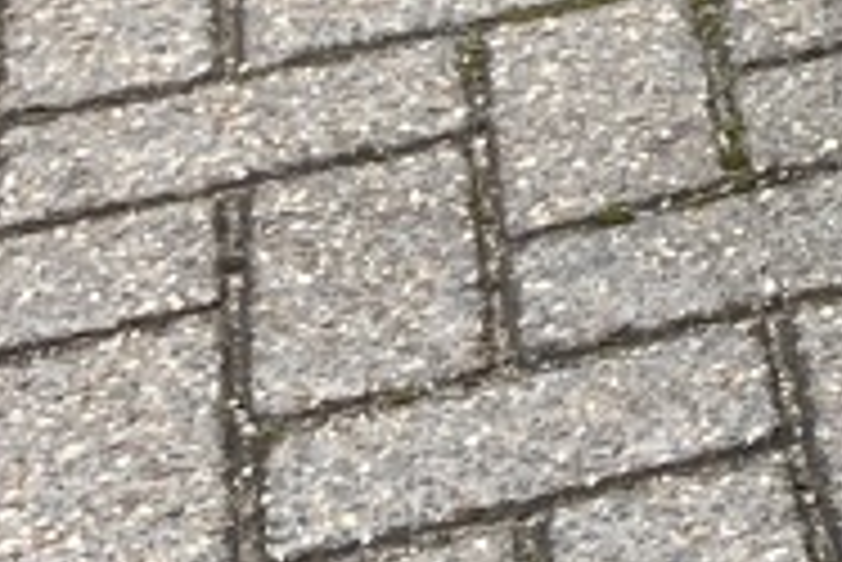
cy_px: -1299
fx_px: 4728
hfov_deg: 8.4
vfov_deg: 6.1
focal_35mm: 202
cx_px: 2598
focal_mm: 5.1
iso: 50
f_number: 1.6
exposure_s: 1/121
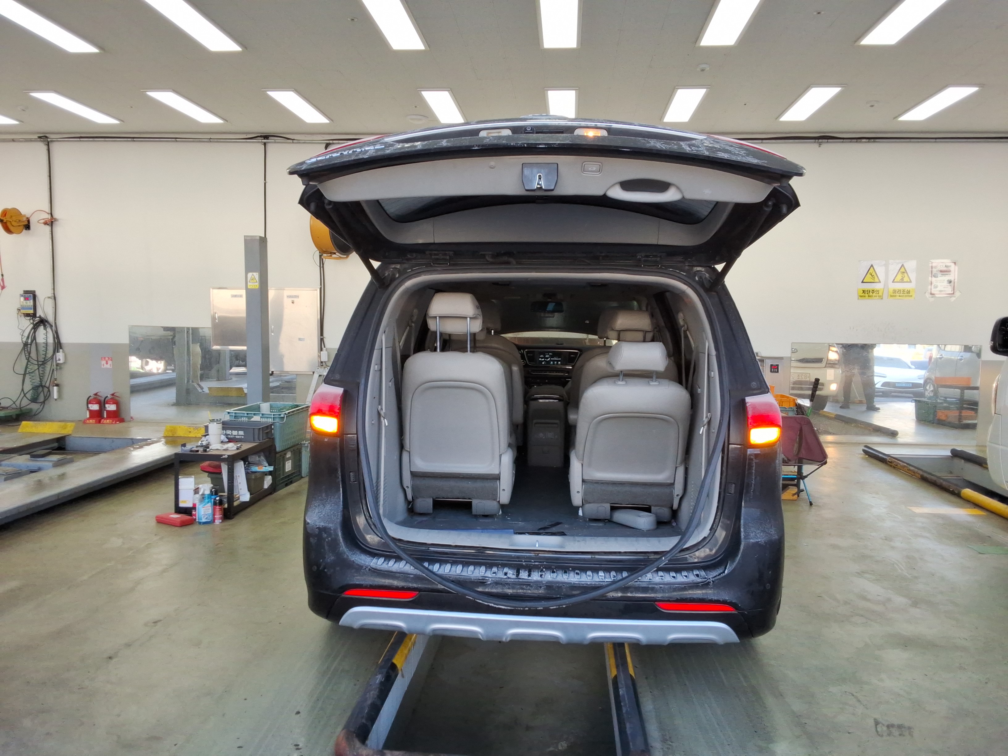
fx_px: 815
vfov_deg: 49.7
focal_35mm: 28
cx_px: 504
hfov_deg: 63.4
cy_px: 378
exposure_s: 1/201
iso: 32
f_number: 1.9
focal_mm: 2.91
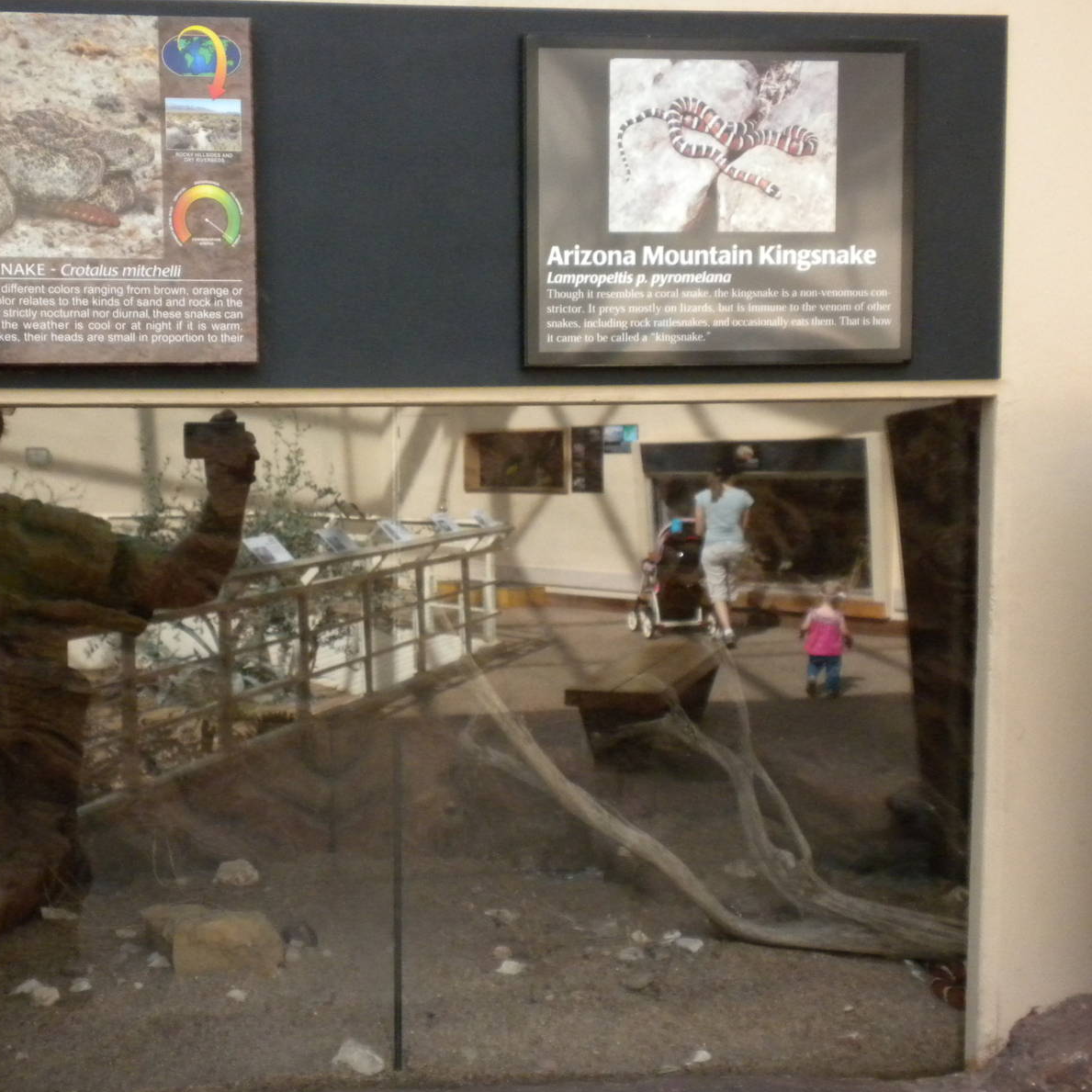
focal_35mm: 44
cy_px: 550
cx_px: 404
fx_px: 1570
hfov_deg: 38.1
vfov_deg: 38.3
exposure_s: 1/358
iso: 400
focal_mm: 6.6
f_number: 3.5
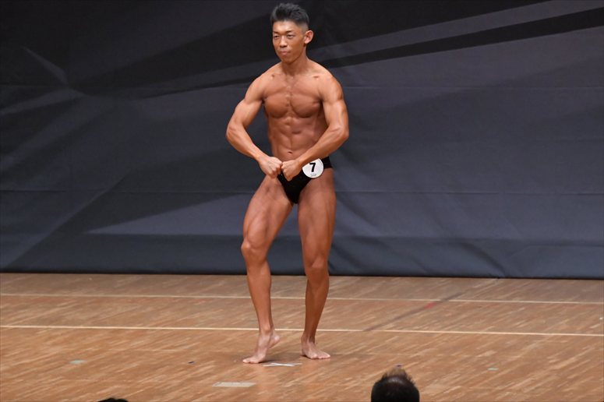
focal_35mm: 300
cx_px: 302
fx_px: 5031
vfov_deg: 4.6
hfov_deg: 6.9
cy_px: 201
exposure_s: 1/400
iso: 6400
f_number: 5.6
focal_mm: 200
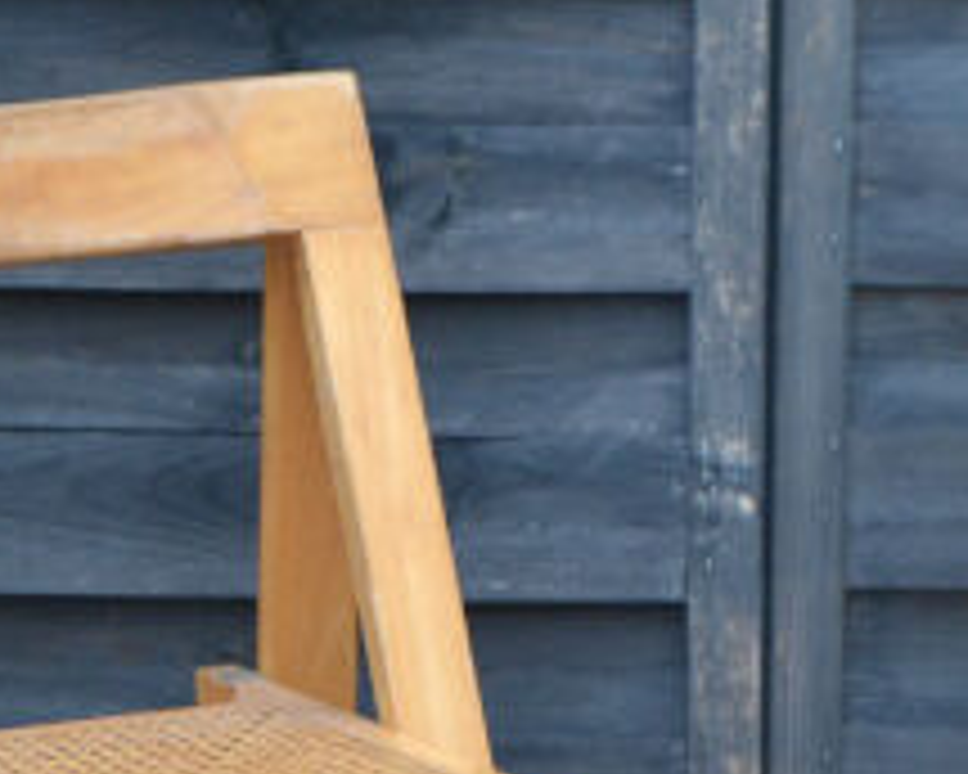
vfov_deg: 6.2
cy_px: 792
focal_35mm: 247
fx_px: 7076
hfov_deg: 7.8
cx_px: 779
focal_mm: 42
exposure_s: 1/60
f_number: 5
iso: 640
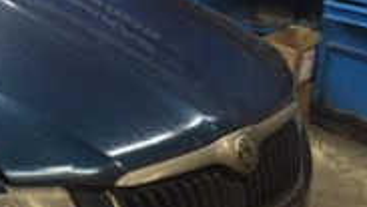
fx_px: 672
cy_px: 24
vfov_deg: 17.3
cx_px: 2
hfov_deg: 28.7
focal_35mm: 69
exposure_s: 1/33
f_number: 2.2
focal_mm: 4.15
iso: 250
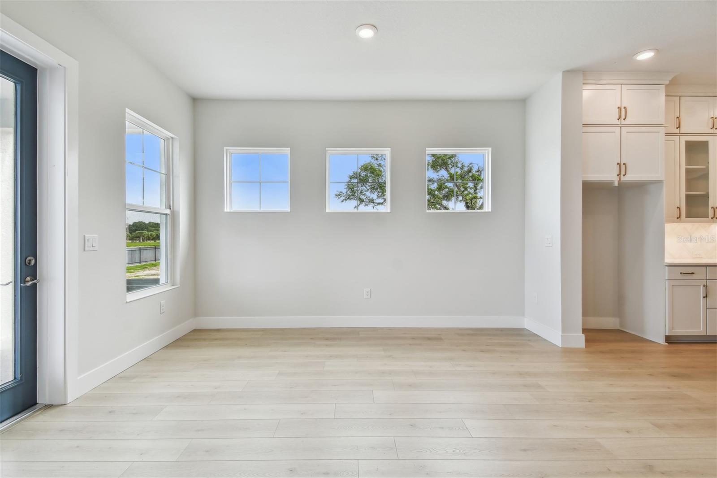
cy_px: 239
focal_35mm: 15
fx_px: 299
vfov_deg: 77.3
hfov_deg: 100.4
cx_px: 358
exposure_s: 1/160
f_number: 7.1
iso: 100
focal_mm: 10
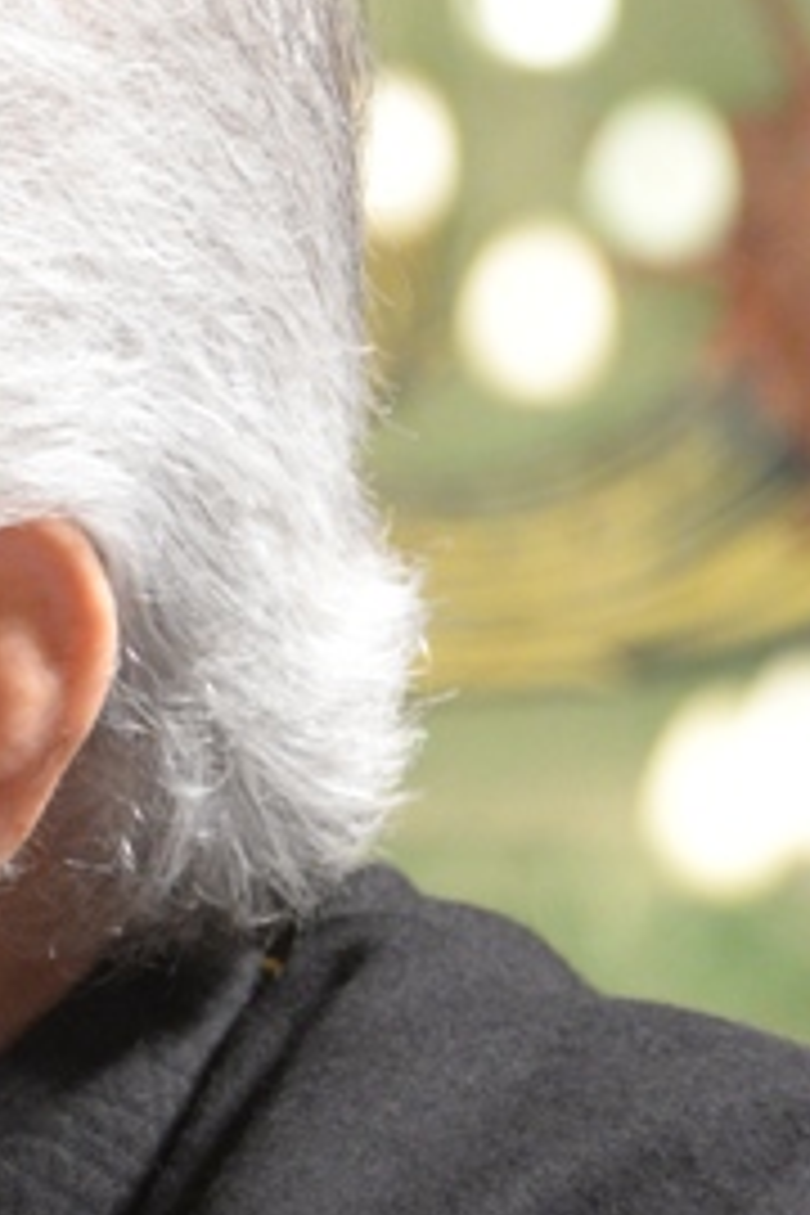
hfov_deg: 2.3
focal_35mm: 587
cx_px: -623
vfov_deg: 3.5
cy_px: 526
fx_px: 19810
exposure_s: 1/80
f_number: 6.3
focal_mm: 165
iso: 3200
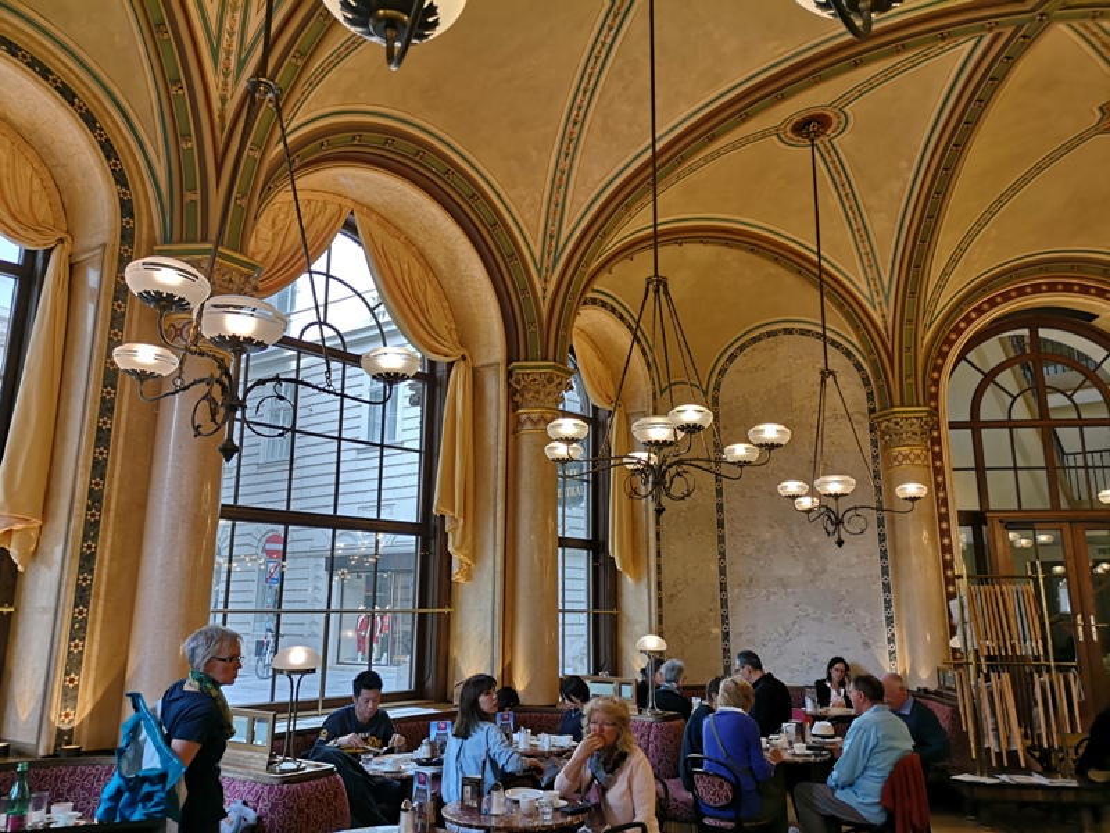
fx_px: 866
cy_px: 416
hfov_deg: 65.3
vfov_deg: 51.4
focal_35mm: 27
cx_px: 555
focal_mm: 3.95
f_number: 1.8
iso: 100
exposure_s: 1/120
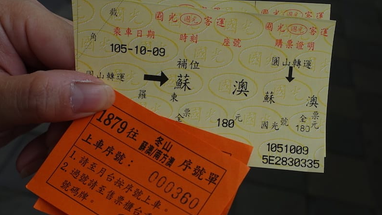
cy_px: 121
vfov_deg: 34.6
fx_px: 344
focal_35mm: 34
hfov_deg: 58.0
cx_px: 192
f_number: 4
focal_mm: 11.56
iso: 125
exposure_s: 1/200
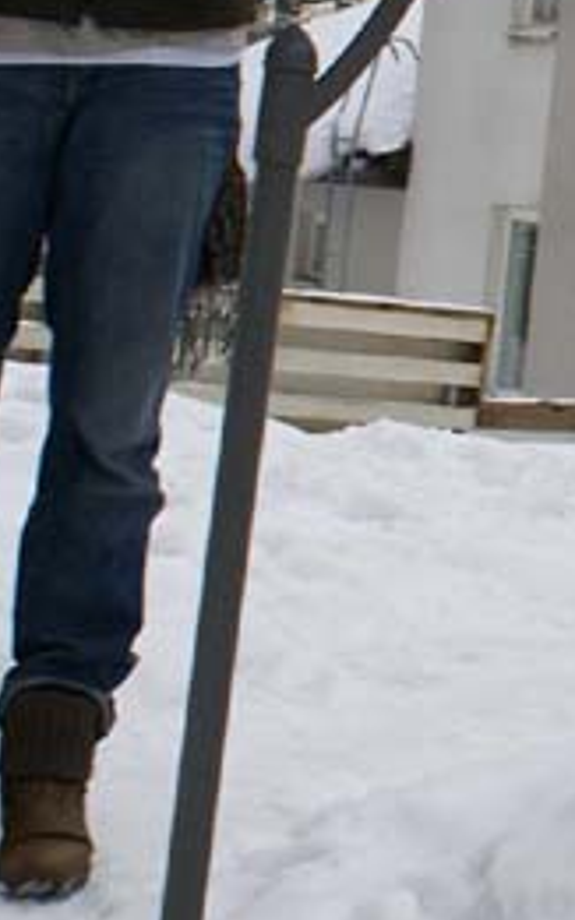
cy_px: 153
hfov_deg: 9.9
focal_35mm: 122
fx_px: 3061
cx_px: 1157
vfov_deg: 16.9
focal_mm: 26
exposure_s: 1/60
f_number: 5.6
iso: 100
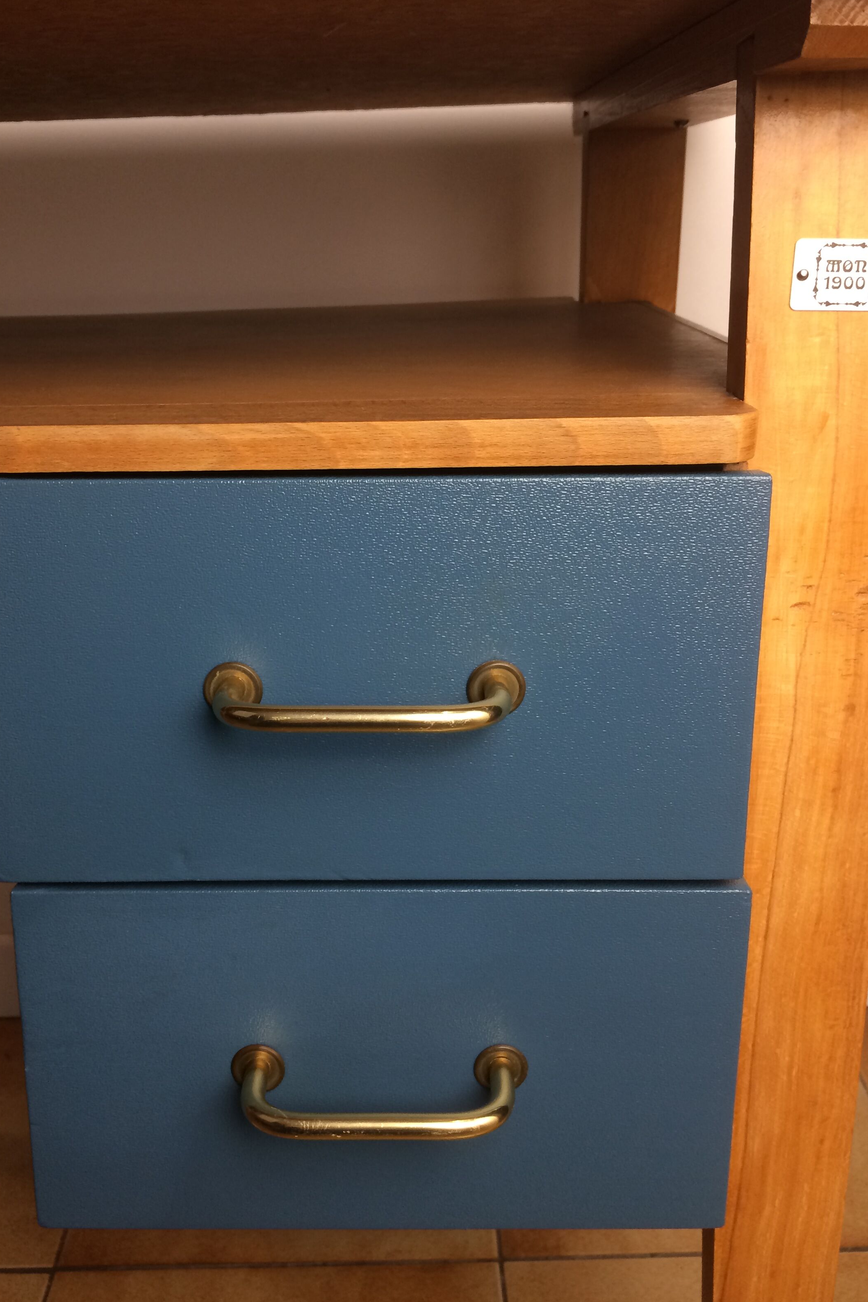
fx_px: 1121
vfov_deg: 60.3
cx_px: 392
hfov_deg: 42.3
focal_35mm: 31
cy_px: 641
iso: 100
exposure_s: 1/33
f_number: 2.2
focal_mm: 4.15
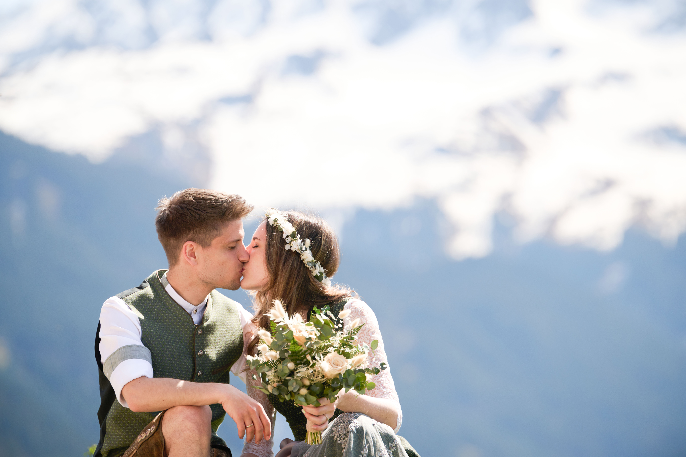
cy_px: 228
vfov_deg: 6.9
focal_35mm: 200
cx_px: 343
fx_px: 3811
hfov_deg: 10.3
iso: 200
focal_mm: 200
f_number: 4
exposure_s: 1/1250
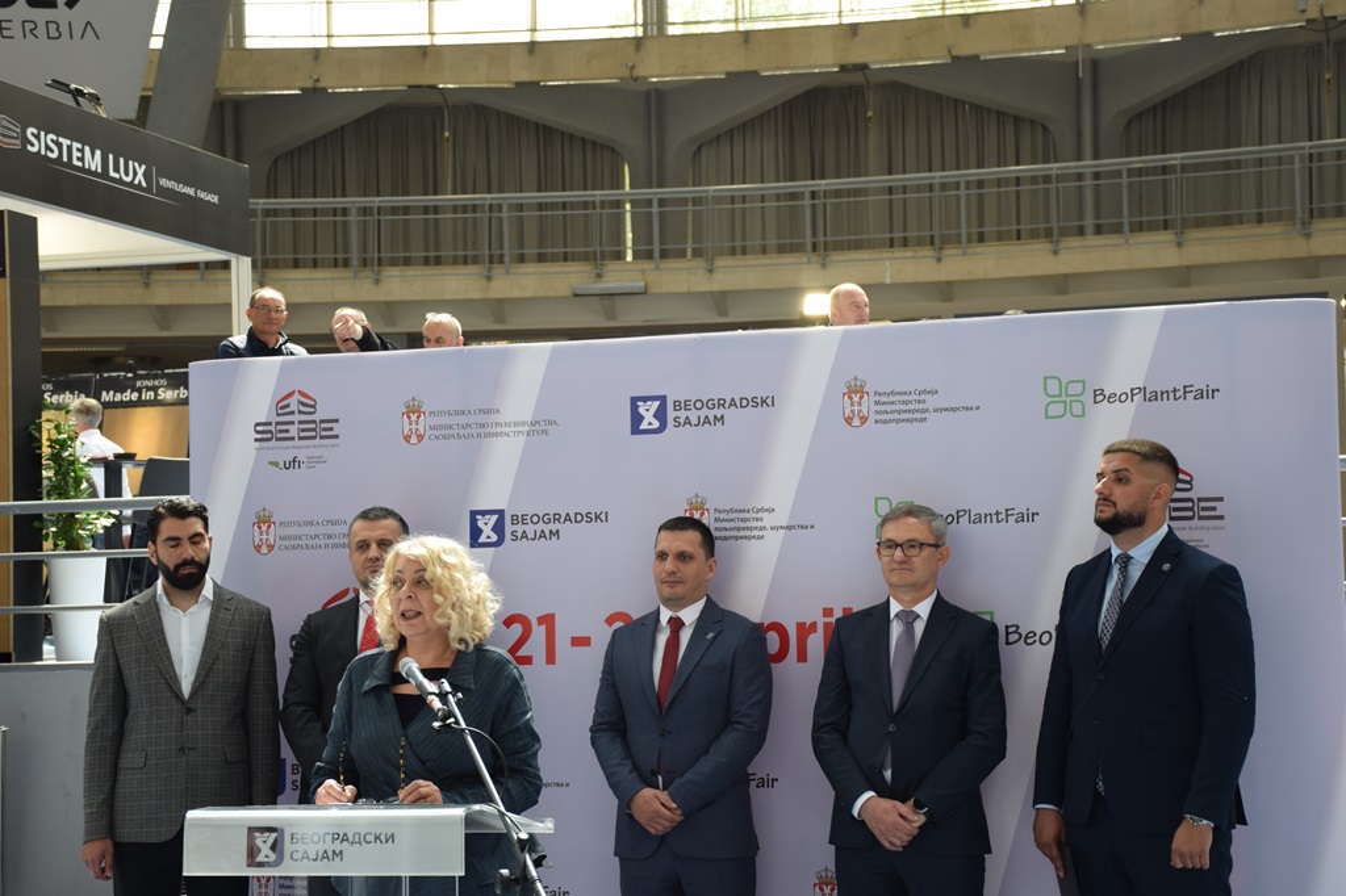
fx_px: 2355
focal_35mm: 63
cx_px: 673
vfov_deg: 21.6
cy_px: 448
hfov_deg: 31.9
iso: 400
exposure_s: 1/125
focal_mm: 42
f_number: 5.6
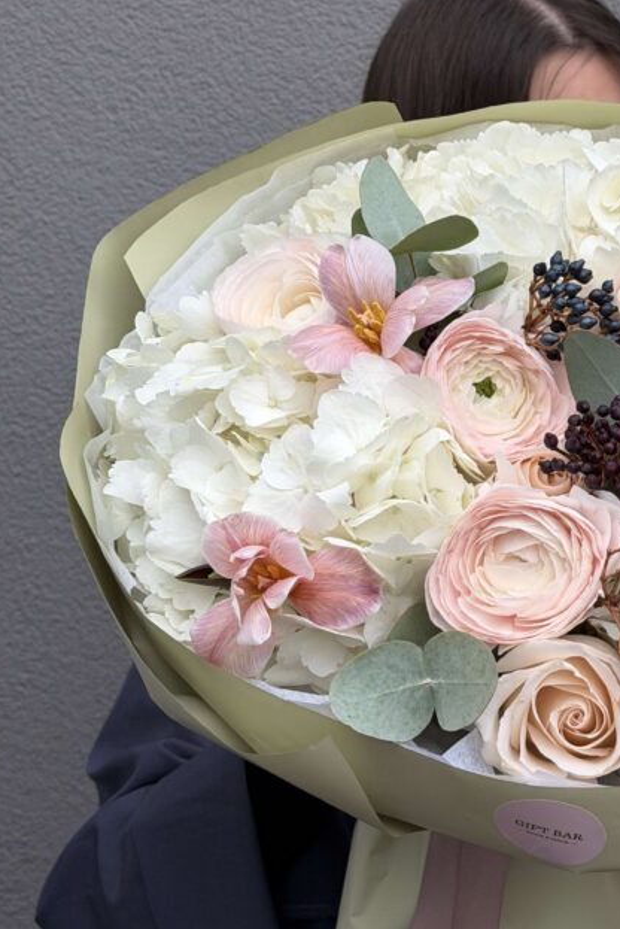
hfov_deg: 16.5
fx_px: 2116
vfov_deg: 24.8
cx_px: 557
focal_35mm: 82
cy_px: 465
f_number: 1.78
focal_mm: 6.76
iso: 100
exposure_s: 1/97
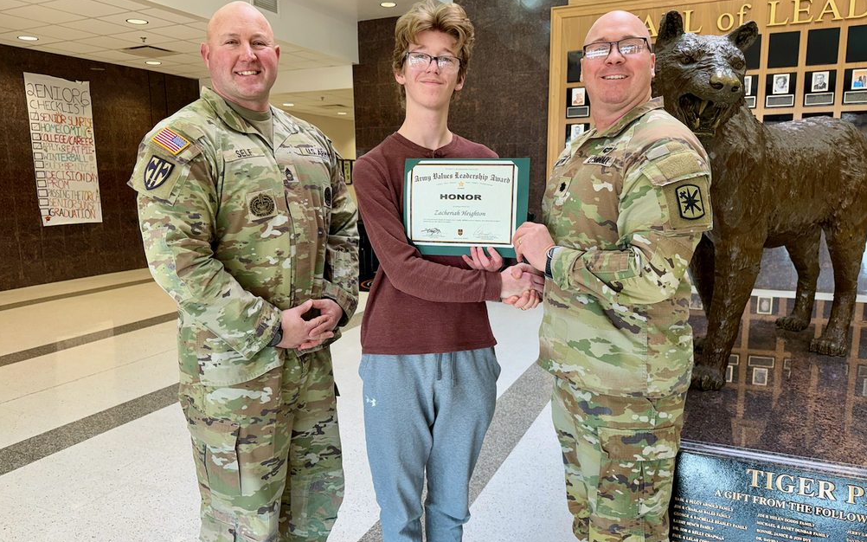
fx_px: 614
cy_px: 282
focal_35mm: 26
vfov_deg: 47.6
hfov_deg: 70.4
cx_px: 440
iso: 80
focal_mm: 6.76
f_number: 1.78
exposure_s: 1/120
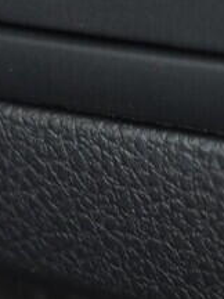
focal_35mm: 164
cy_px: -74
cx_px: 101
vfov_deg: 11.8
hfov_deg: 9.1
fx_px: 1415
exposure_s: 1/40
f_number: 2.8
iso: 640
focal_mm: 24
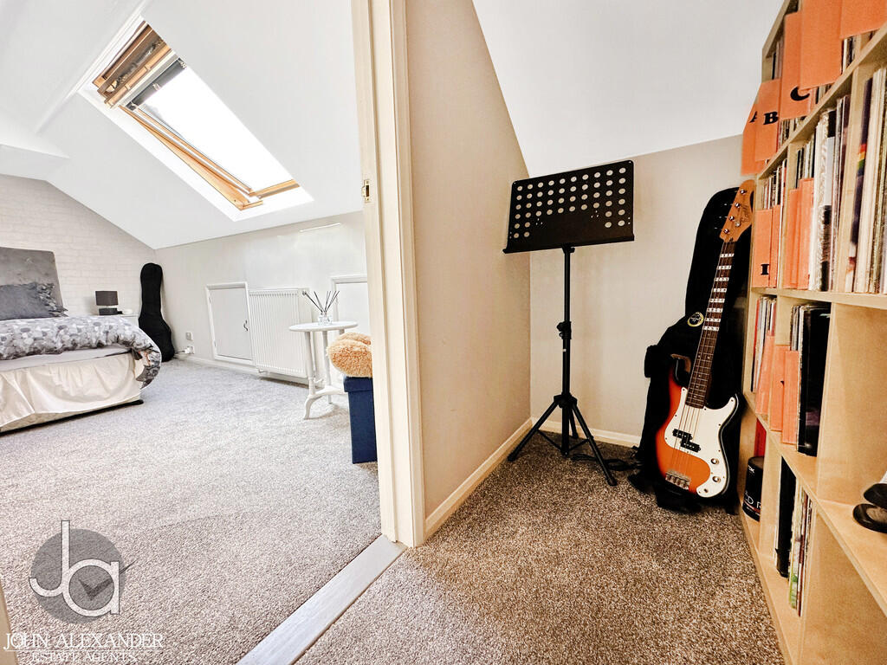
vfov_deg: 85.7
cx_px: 444
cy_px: 332
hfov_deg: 102.1
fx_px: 359
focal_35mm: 14
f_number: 2.2
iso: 100
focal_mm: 2.22
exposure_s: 1/100
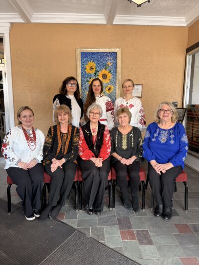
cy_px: 132
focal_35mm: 24
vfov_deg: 71.6
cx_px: 100
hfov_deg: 56.8
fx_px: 184
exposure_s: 1/60
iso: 125
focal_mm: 6.76
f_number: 1.78
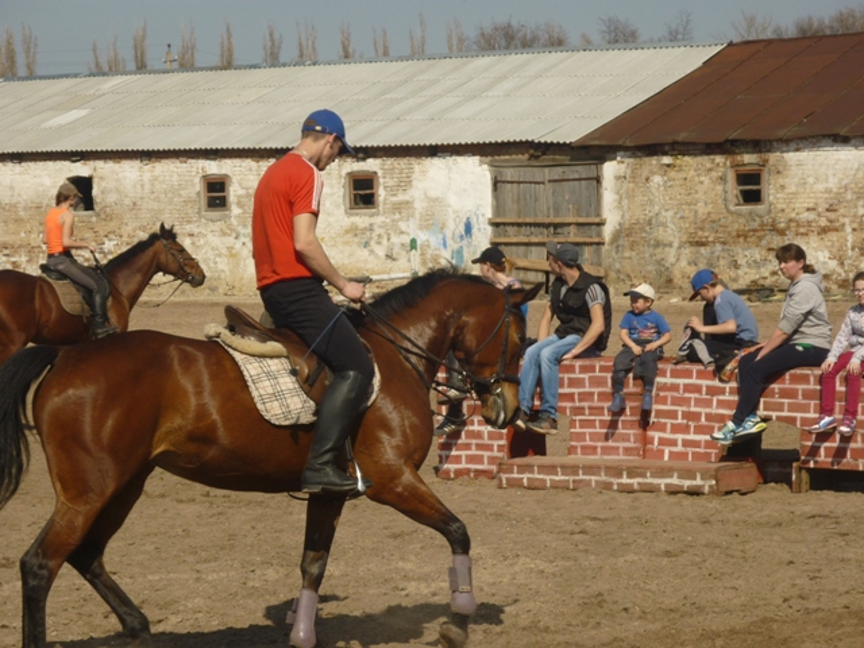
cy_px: 324
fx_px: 3295
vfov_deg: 11.2
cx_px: 432
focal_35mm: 132
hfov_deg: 14.9
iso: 80
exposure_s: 1/500
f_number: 5.9
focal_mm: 22
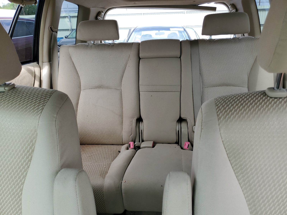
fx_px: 216
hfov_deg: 67.3
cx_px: 144
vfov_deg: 53.1
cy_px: 108
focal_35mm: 26
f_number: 1.5
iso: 50
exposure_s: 1/588
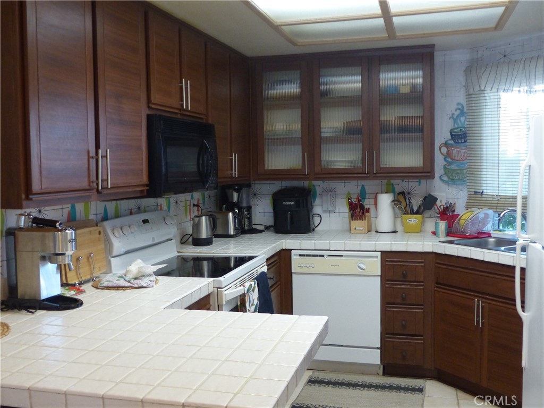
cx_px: 272
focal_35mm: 37
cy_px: 204
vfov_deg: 38.7
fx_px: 581
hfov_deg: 50.1
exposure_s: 1/25
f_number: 2.8
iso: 400
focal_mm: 6.6
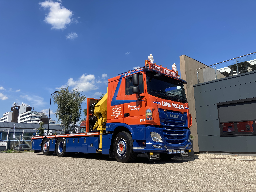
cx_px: 128
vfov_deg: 49.7
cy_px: 96
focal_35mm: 28
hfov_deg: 63.4
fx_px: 207
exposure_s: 1/1845
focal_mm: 3.99
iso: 20
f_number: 1.8
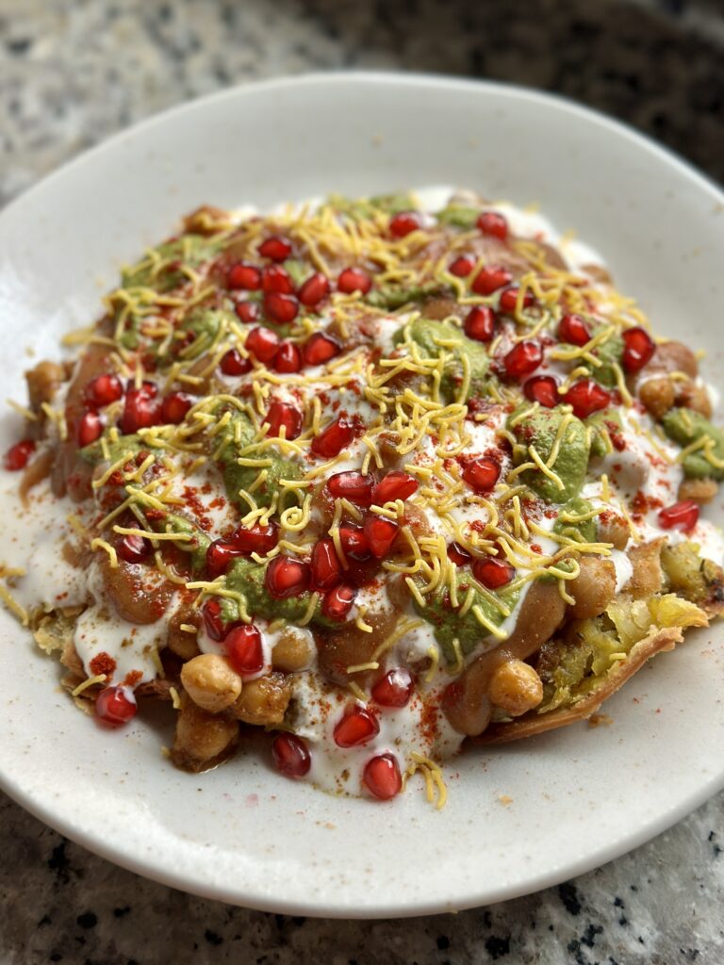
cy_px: 482
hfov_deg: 30.3
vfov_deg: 39.7
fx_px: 1339
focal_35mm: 48
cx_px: 362
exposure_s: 1/60
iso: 125
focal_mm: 6.86
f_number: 1.78
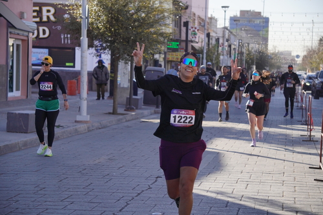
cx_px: 162
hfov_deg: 19.2
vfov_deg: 12.8
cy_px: 108
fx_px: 955
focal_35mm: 106
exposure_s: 1/2500
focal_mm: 71
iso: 500
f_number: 5
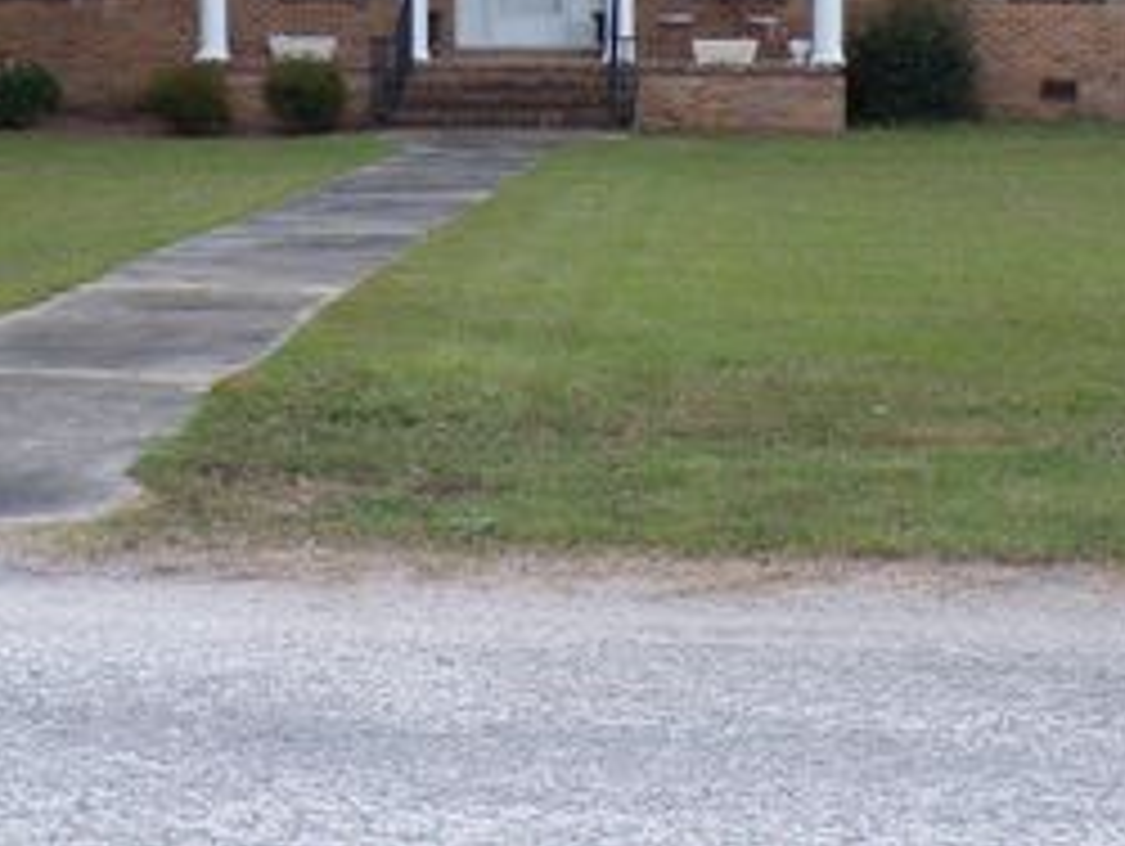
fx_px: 2407
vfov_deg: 19.4
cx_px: 544
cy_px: 11
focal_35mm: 74
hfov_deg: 26.3
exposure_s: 1/120
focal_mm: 6.6
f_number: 4.9
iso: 100
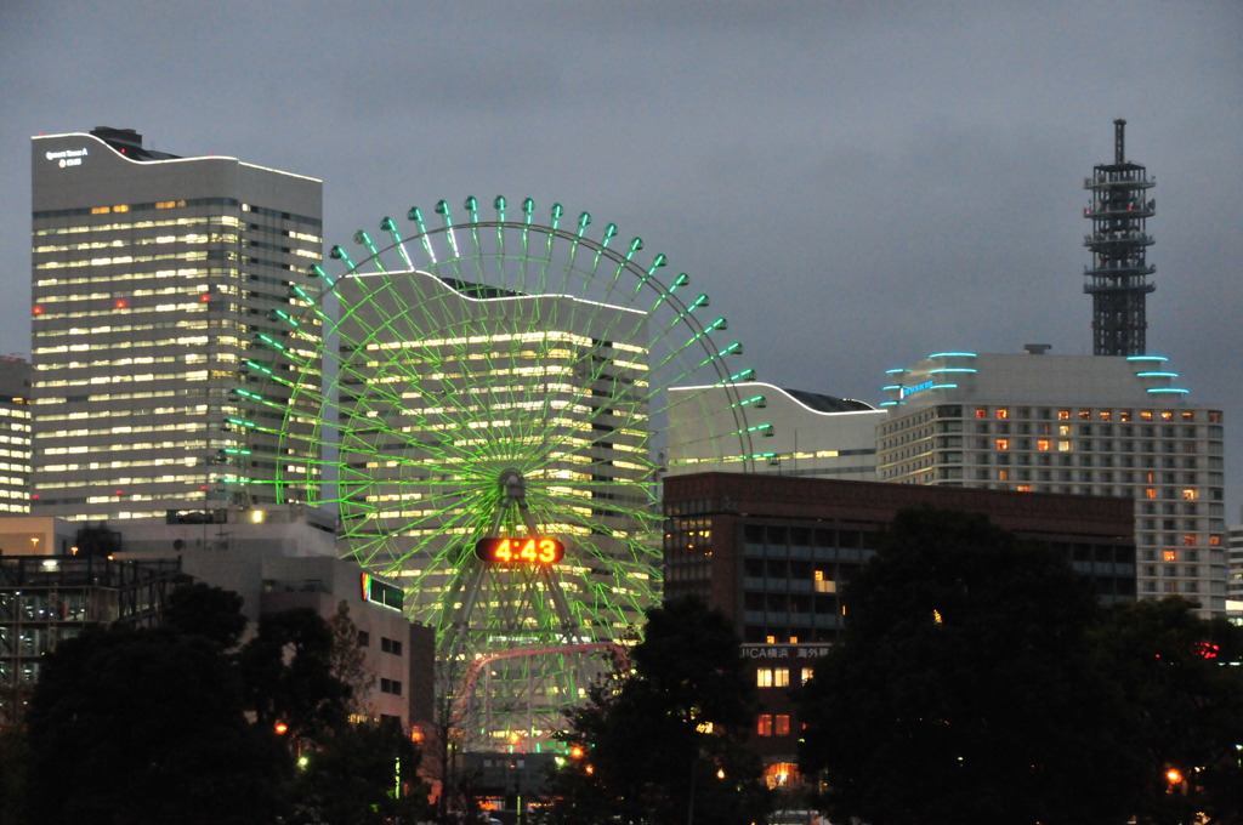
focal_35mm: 123
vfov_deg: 11.1
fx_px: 4241
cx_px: 622
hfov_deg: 16.7
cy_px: 412
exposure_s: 1/13
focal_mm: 82
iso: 3200
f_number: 8
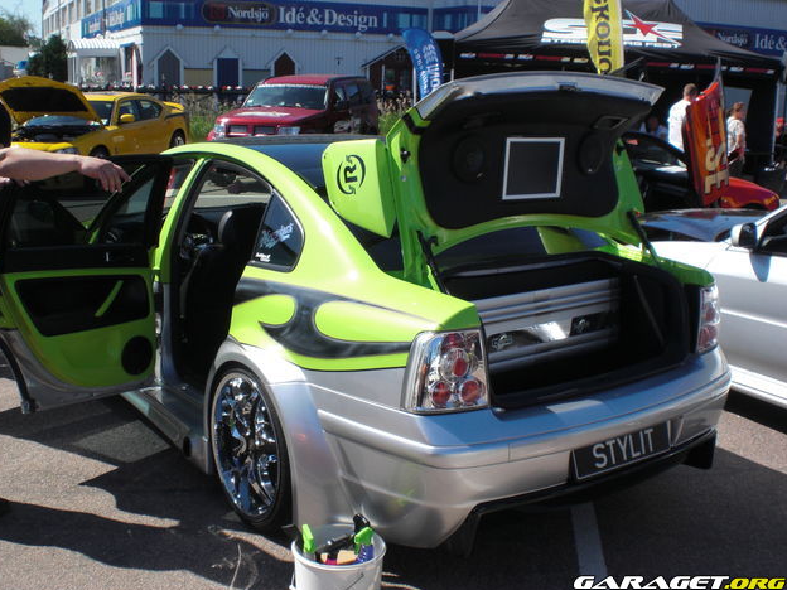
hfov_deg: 47.9
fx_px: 887
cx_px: 386
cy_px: 292
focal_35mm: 39
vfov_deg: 36.8
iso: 64
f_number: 5.6
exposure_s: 1/320
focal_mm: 6.3
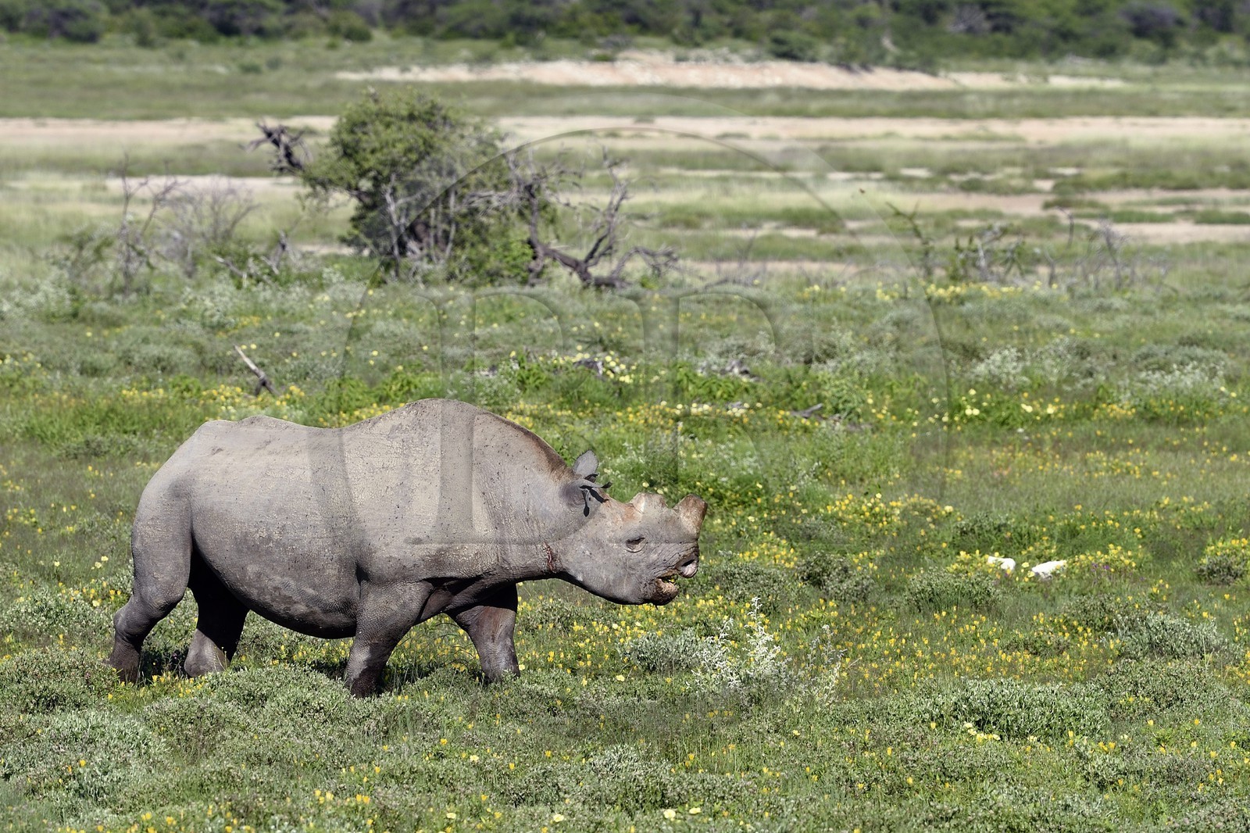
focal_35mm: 280
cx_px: 625
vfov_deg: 4.9
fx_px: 9720
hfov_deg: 7.4
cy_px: 416
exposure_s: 1/800
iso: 200
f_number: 8
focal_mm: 280
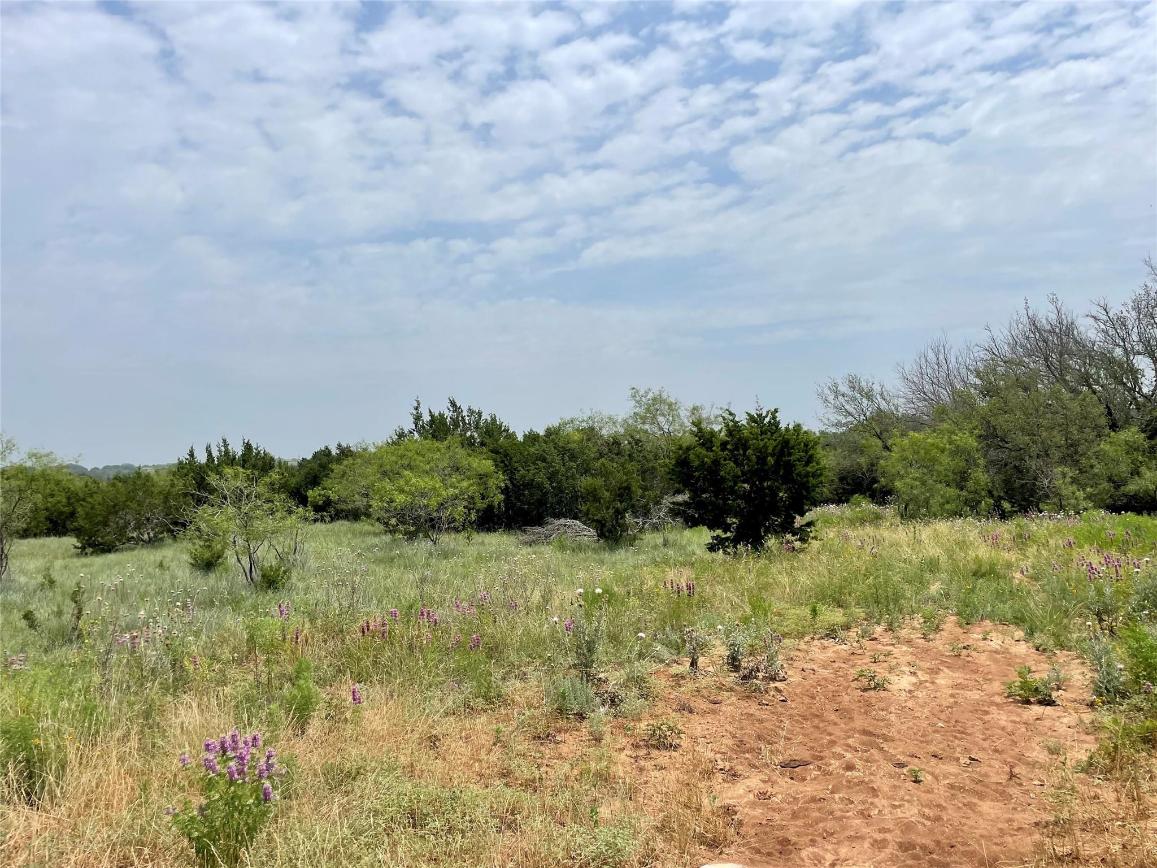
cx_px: 578
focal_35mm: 26
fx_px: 869
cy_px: 434
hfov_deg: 67.3
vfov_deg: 53.1
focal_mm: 4.2
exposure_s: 1/8403
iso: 32
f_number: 1.6
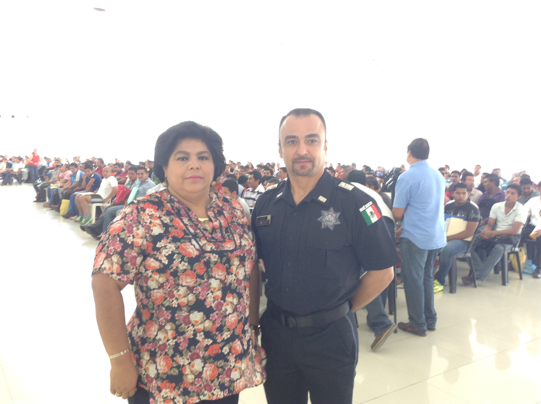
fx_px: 515
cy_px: 202
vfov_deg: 42.8
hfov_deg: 55.4
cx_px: 270
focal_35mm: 33
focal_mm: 3.3
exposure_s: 1/24
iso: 50
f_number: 2.4
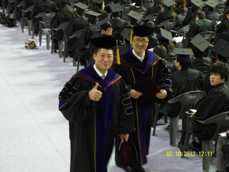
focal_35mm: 72
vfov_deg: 20.4
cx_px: 114
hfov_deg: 27.0
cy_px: 86
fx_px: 476
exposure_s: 1/30
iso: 240
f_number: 2.4
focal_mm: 15.6
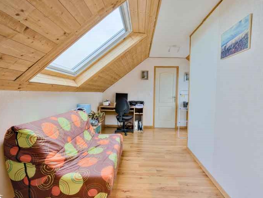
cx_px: 137
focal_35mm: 18
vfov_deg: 71.6
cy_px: 101
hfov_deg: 87.7
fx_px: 137
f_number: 8
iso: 800
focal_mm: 16
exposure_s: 1/160
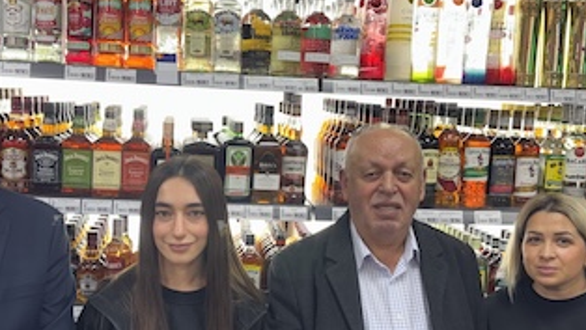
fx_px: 653
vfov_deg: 28.4
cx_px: 260
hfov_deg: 48.2
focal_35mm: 42
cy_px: 180
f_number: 1.78
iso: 80
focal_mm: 6.76
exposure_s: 1/100
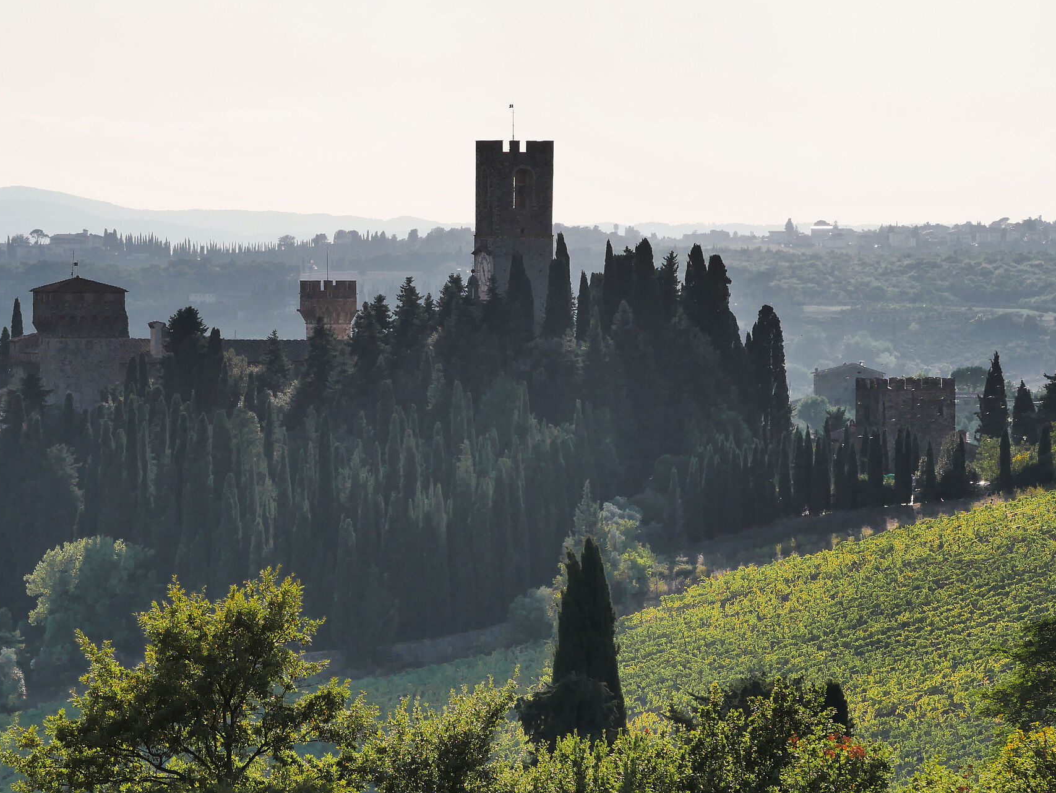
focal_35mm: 239
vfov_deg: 6.2
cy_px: 521
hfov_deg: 8.3
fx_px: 7295
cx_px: 377
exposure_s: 1/800
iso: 200
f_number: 7.1
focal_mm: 85
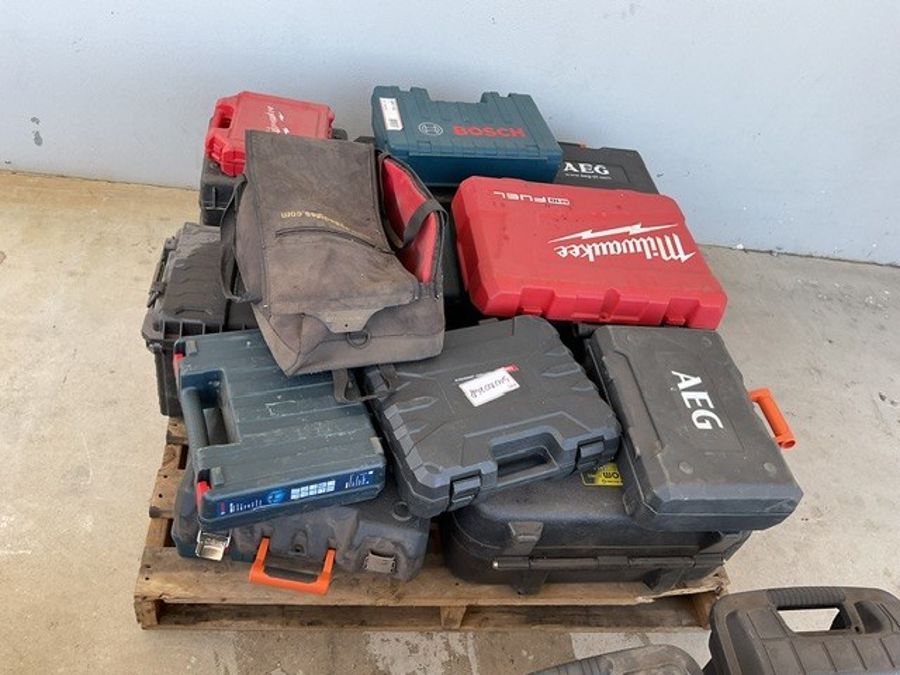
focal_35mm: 29
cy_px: 338
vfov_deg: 48.2
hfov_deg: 61.7
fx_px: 754
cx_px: 450
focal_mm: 3
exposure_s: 1/100
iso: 25
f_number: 1.8
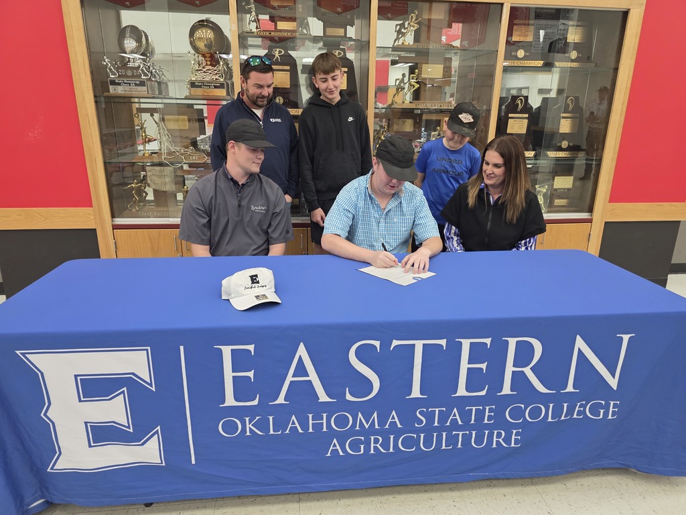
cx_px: 343
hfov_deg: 73.9
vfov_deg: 58.9
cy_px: 258
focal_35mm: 23
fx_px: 456
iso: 500
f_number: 1.7
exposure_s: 1/120
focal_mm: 6.3
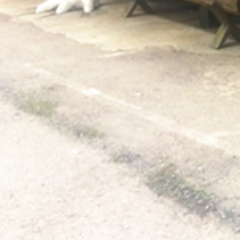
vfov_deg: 16.0
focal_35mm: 102
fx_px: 800
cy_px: -86
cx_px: 418
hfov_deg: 15.0
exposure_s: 1/30
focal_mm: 4.15
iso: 100
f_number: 2.2
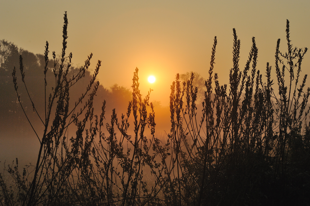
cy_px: 103
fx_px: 602
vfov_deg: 19.4
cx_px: 155
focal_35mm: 70
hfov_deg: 28.9
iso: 250
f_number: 11
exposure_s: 1/3200
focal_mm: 70
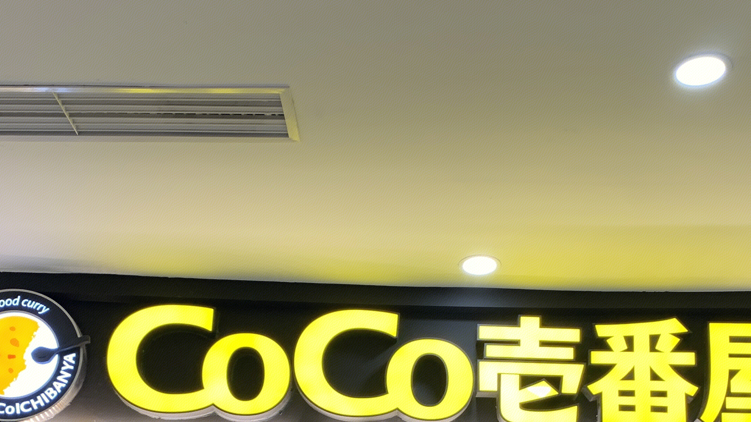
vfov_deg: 21.2
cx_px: 379
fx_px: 1055
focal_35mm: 53
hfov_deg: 39.2
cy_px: 492
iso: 64
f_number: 1.8
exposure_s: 1/100
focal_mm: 4.25
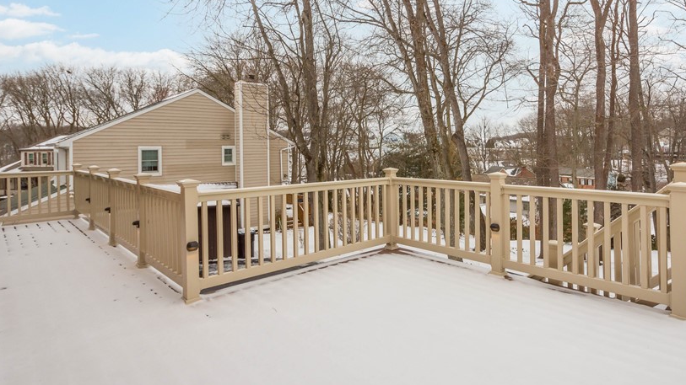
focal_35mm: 21
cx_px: 382
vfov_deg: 52.7
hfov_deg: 83.5
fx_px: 382
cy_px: 135
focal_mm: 10
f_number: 6.3
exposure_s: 1/800
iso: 100
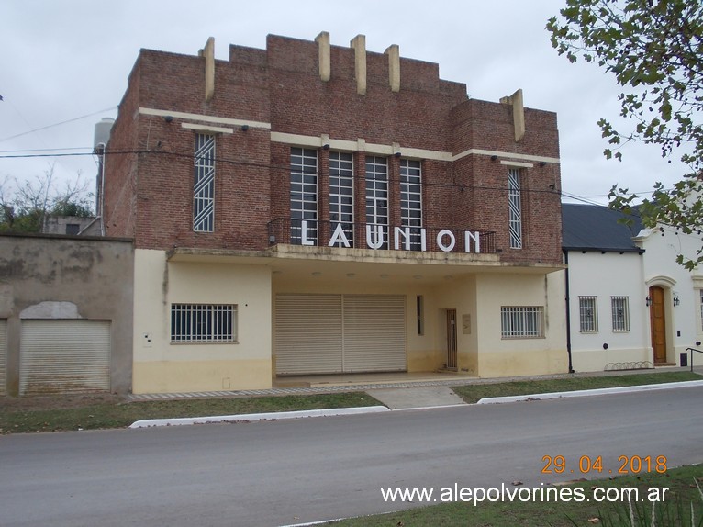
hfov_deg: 49.0
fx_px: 771
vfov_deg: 37.7
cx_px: 352
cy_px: 264
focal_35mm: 38
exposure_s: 1/250
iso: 80
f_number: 3.1
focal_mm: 5.3
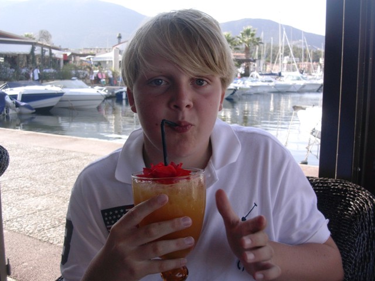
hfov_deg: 45.8
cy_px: 140
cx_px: 188
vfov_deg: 35.1
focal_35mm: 41
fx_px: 444
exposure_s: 1/332
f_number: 2.8
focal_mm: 6.2
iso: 70
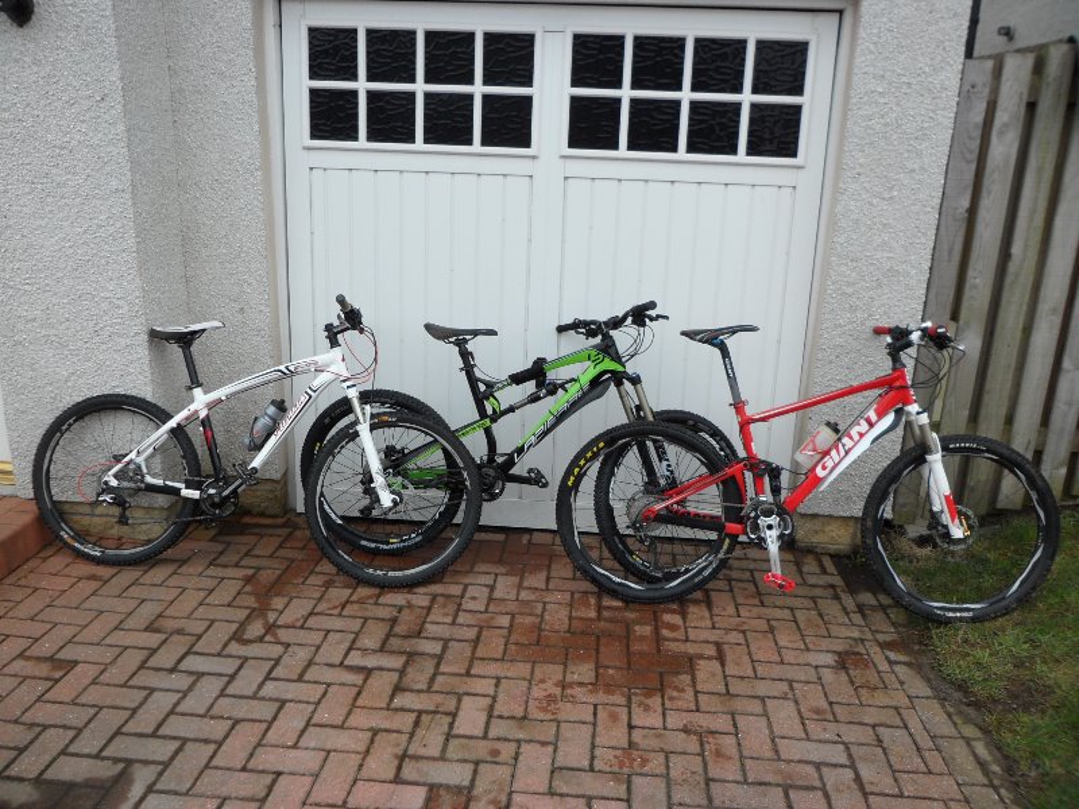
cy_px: 404
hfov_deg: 65.3
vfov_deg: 51.4
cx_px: 540
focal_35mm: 27
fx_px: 842
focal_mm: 4.9
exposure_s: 1/125
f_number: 3.5
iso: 80
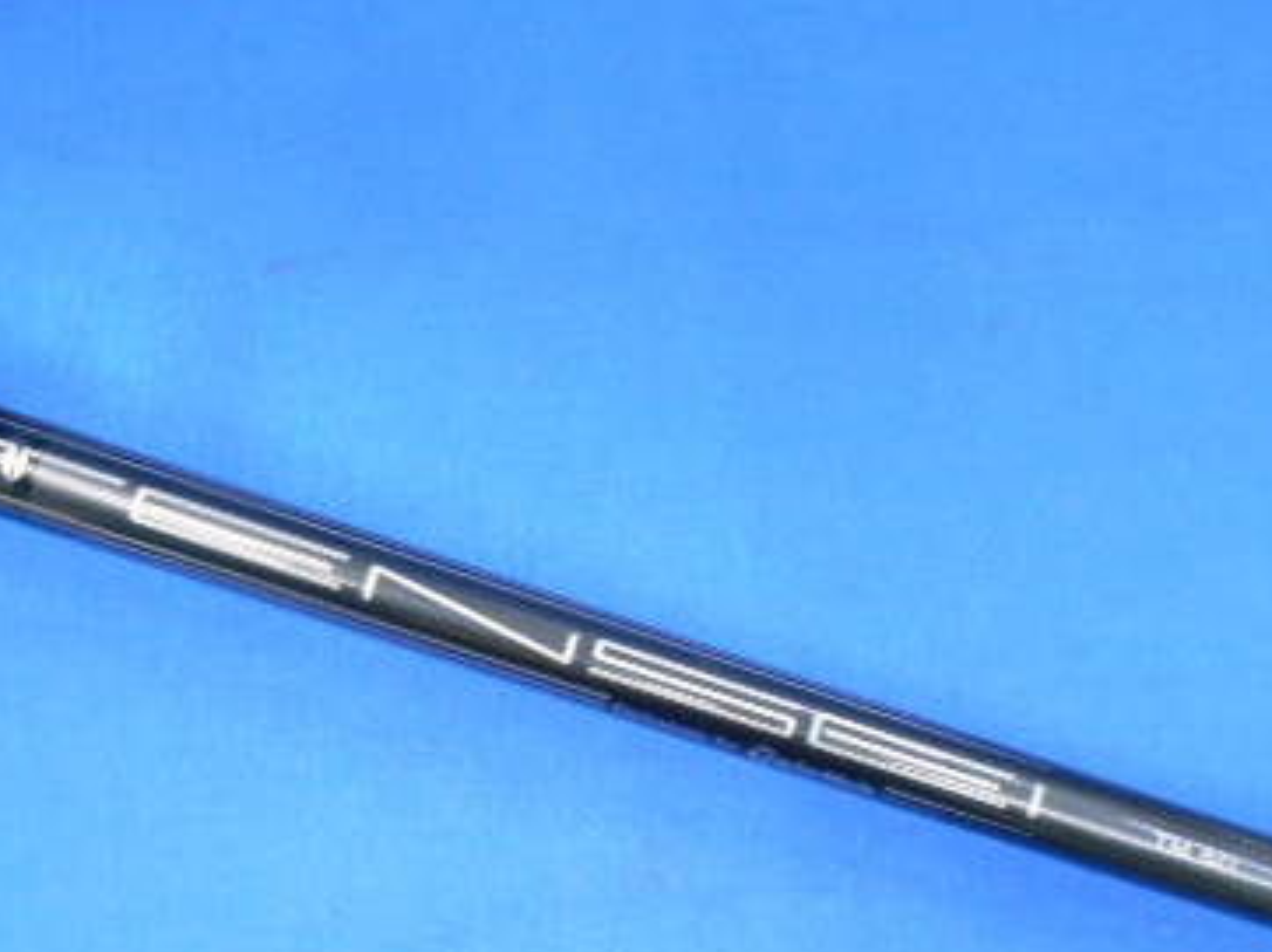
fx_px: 1689
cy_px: 667
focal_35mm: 46
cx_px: 576
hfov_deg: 41.2
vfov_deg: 31.1
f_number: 3.2
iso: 360
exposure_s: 1/30
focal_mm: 4.6
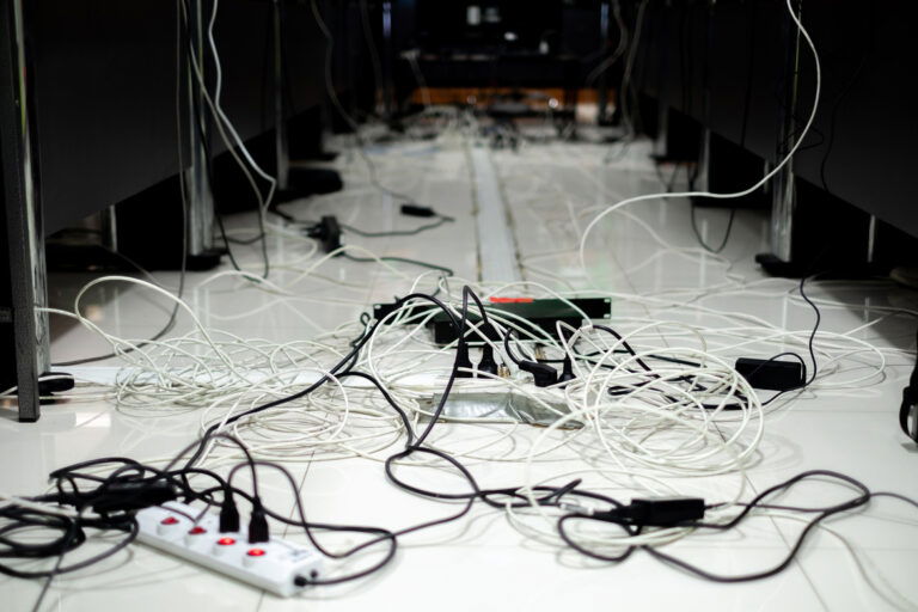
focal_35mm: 53
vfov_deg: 25.5
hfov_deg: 37.5
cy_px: 306
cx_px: 459
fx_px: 1351
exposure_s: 1/125
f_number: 1.4
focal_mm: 35
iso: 320
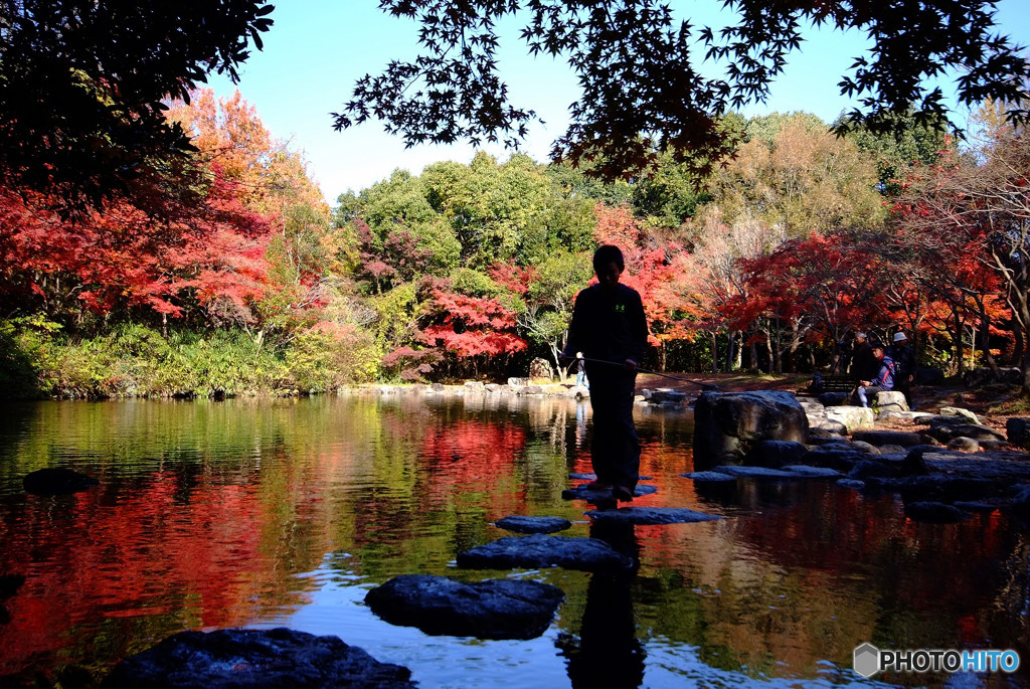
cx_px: 515
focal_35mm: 30
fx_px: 859
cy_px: 344
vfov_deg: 43.7
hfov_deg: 61.9
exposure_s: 1/90
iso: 250
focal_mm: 20
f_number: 5.6
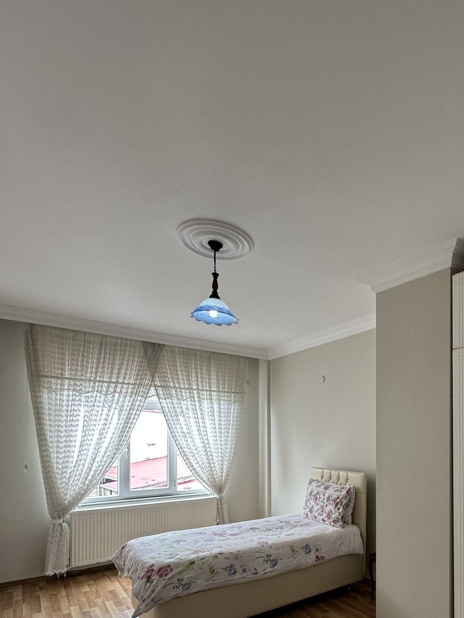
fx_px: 375
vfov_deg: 75.3
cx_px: 343
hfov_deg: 60.3
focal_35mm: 21
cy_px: 434
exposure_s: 1/100
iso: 125
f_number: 2.2
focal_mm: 2.22
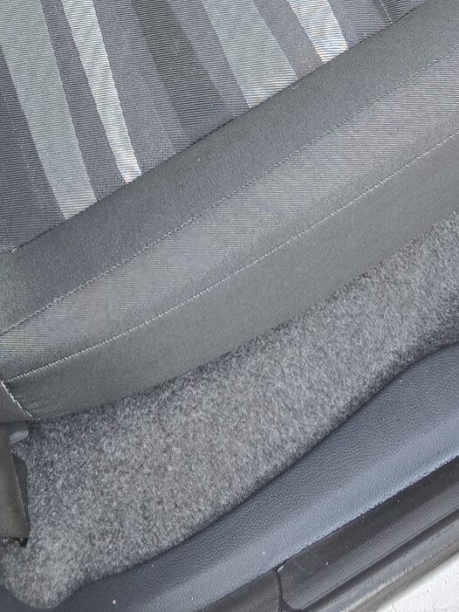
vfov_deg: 18.3
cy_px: -490
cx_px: 328
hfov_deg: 17.5
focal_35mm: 84
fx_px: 1485
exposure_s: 1/180
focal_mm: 6.3
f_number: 1.7
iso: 200
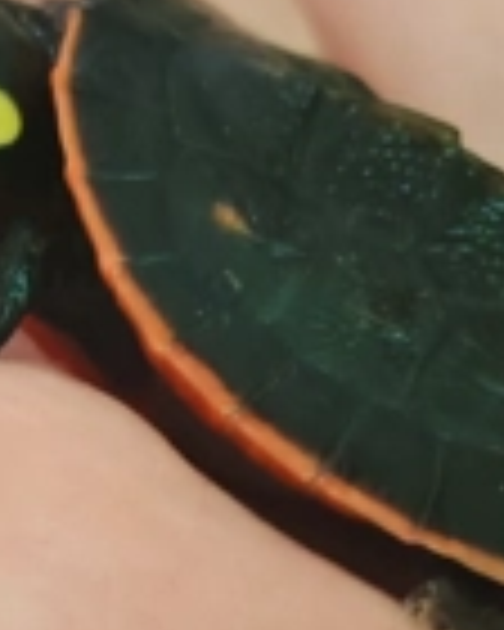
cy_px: 252
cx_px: 76
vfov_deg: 9.5
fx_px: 3804
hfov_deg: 7.6
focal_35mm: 204
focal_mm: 6.83
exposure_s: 1/33
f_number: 1.4
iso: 320
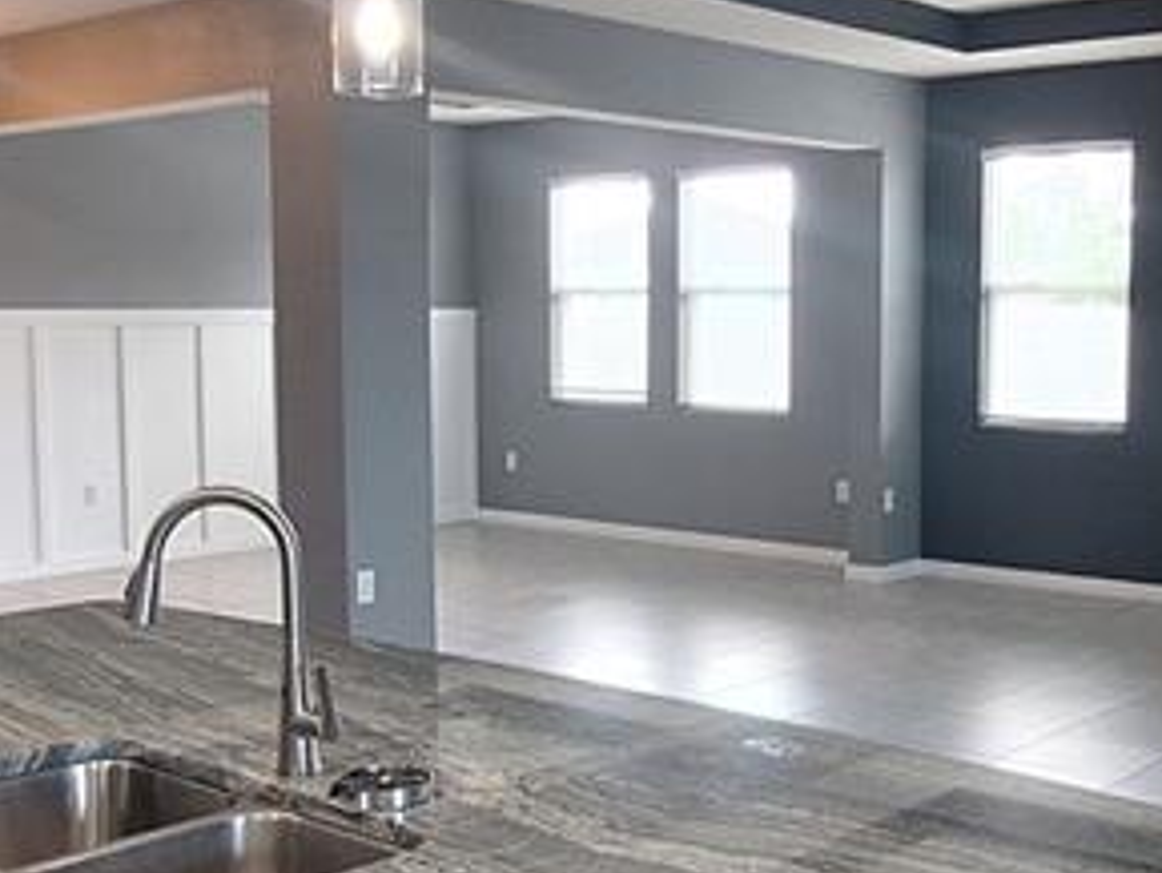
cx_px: 696
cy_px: 455
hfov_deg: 41.0
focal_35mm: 46
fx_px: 1545
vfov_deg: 31.5
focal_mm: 1.74
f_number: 2.2
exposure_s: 1/40
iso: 100
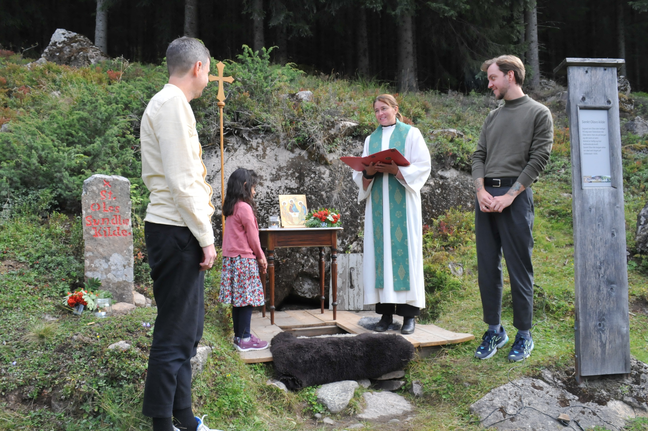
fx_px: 539
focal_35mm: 30
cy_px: 216
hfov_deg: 62.0
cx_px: 324
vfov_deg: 43.5
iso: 800
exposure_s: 1/320
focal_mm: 20
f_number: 9
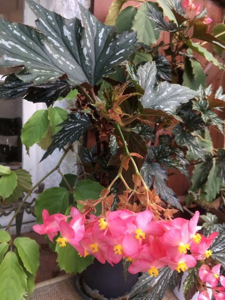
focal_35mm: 29
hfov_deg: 48.2
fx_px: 251
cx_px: 112
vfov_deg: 61.7
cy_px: 150
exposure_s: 1/100
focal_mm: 4.15
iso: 32
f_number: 2.2
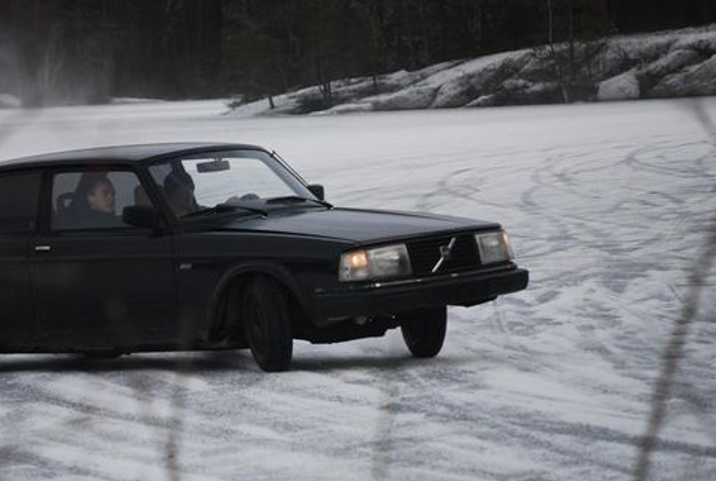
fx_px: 5413
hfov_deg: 7.6
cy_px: 309
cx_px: 281
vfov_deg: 5.1
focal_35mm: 272
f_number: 5
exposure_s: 1/500
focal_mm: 135
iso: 360
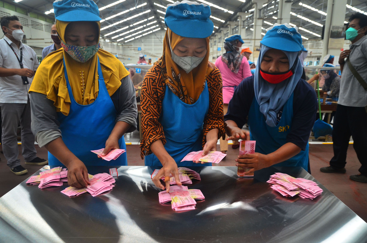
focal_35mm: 24
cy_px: 122
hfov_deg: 73.9
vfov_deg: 52.9
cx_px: 184
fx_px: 244
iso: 560
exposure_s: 1/125
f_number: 5.6
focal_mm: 16
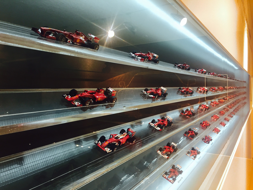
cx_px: 126
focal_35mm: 29
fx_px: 212
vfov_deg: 48.2
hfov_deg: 61.7
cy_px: 95
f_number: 2.2
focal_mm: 4.15
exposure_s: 1/33
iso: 40
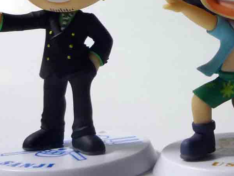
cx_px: 250
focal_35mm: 67
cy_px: 6
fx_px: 453
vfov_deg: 21.3
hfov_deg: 26.9
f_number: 2.8
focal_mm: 4.4
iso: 125
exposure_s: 1/30
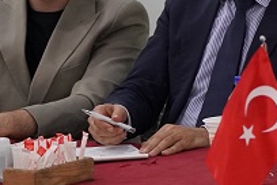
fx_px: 1887
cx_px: 481
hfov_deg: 8.1
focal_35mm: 245
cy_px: -78
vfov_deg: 5.6
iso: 5000
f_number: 4
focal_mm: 52.7
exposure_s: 1/160
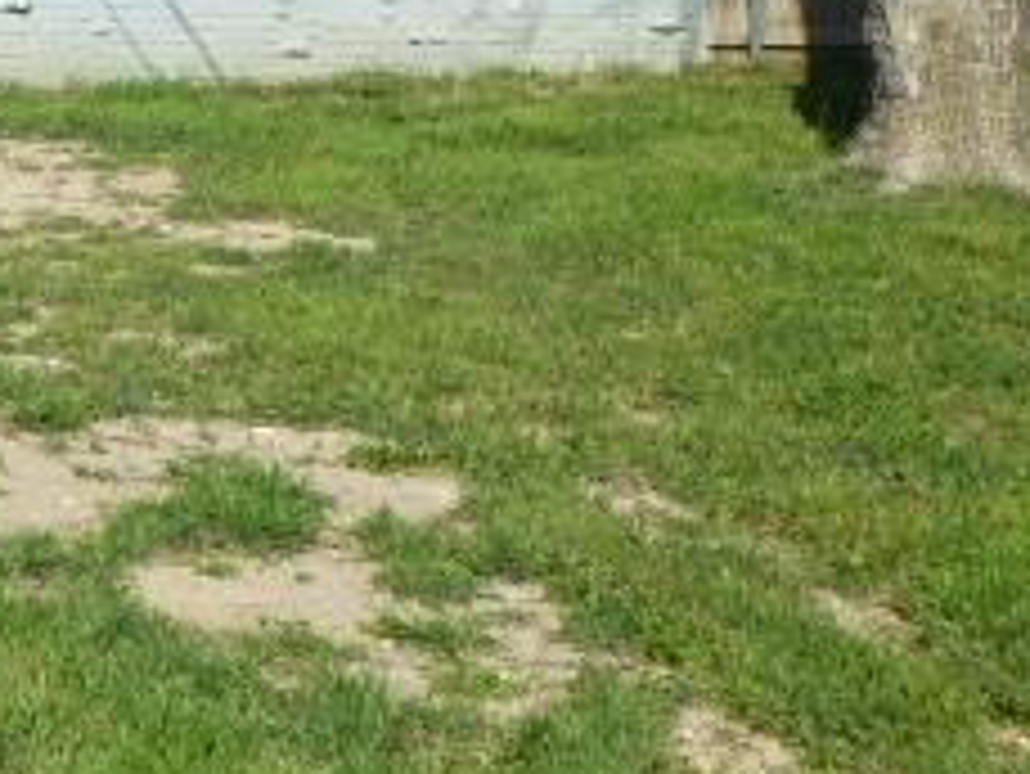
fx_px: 1995
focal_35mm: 67
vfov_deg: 20.6
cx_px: -387
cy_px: -135
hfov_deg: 24.4
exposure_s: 1/1000
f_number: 4
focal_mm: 4.3
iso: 100
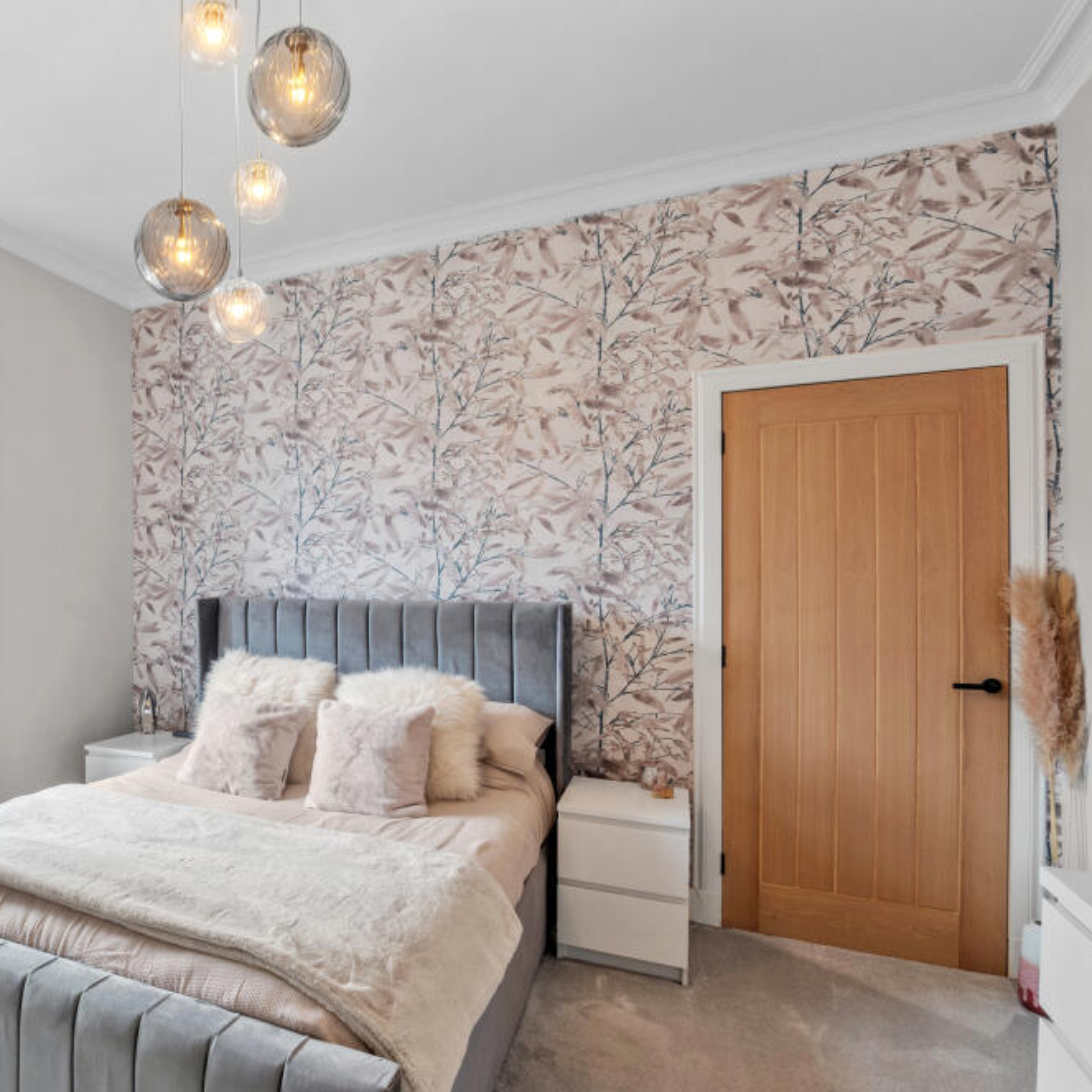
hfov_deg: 67.1
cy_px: 562
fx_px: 749
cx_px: 260
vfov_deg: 72.1
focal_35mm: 21
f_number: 9
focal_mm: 16
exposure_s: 1/2.5
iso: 250
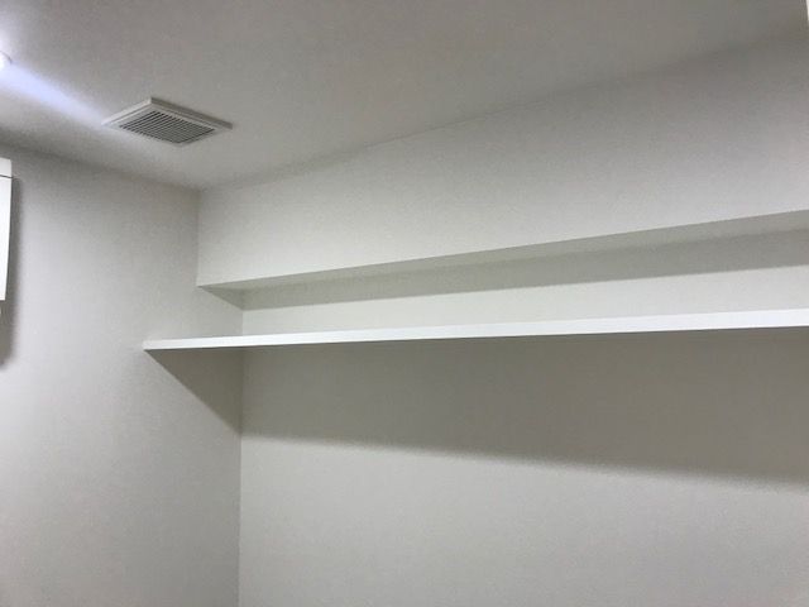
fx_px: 654
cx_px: 404
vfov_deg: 49.7
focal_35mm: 28
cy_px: 304
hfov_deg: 63.4
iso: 25
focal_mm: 3.99
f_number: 1.8
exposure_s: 1/33
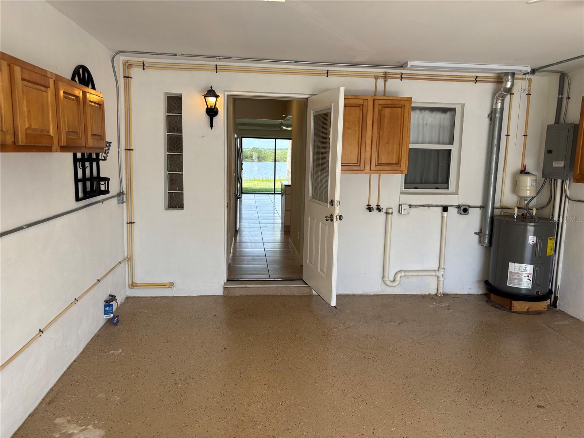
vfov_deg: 53.1
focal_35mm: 26
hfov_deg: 67.3
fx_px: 439
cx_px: 292
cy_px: 219
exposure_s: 1/252
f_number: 1.6
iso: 40
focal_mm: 5.96
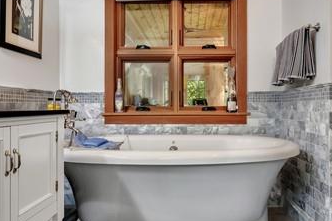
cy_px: 102
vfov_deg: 47.8
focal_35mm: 27
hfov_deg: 67.3
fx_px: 249
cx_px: 155
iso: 200
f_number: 8
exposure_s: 1/40
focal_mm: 14
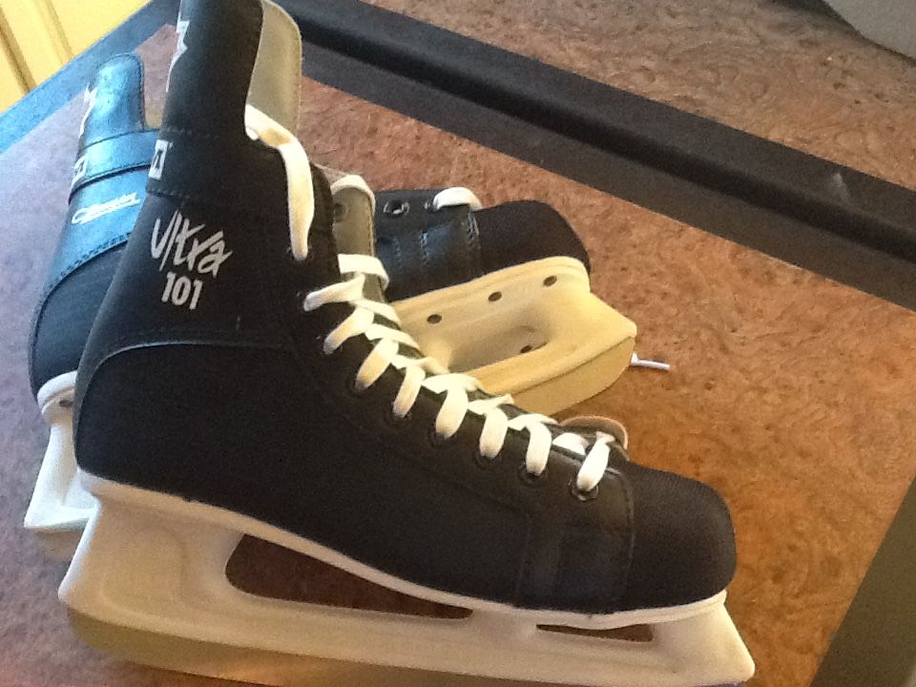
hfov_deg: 42.9
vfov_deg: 32.9
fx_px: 1164
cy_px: 344
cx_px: 458
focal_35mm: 44
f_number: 2.4
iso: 320
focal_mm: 2.03
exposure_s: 1/24
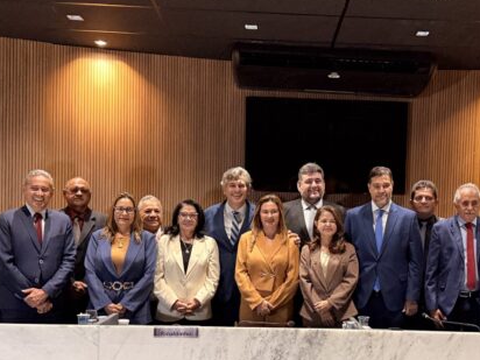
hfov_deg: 40.8
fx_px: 638
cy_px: 244
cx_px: 311
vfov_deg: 31.2
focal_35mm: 46
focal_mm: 6.76
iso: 500
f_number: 1.78
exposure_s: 1/60
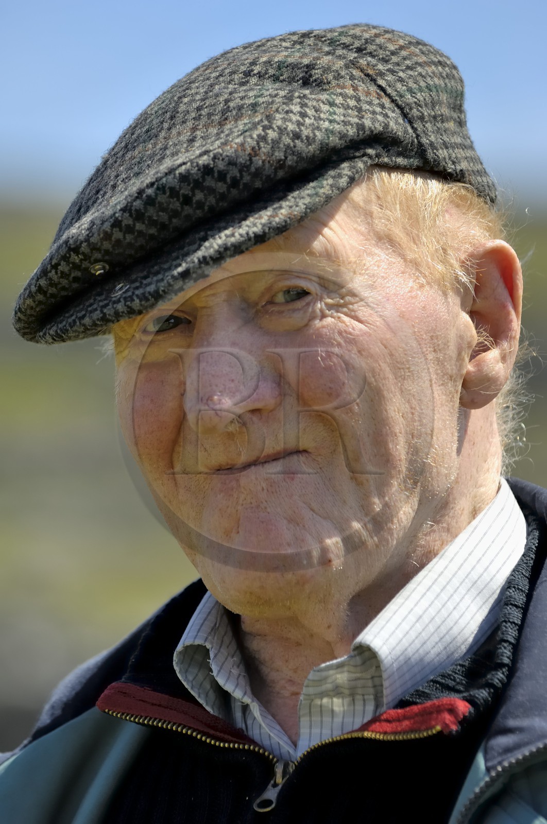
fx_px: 6858
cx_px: 274
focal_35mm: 300
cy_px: 412
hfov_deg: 4.6
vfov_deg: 6.9
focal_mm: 200
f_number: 5
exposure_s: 1/500
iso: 100
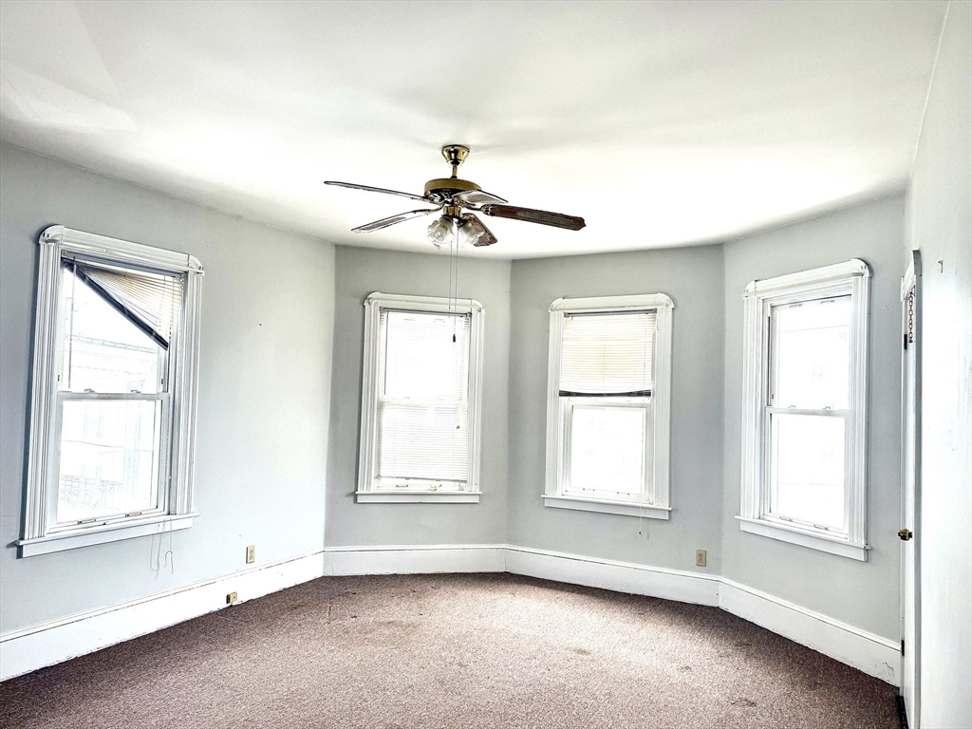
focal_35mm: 24
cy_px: 364
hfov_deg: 71.6
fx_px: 674
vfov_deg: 56.8
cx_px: 486
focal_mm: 6.76
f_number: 1.78
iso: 100
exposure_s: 1/567
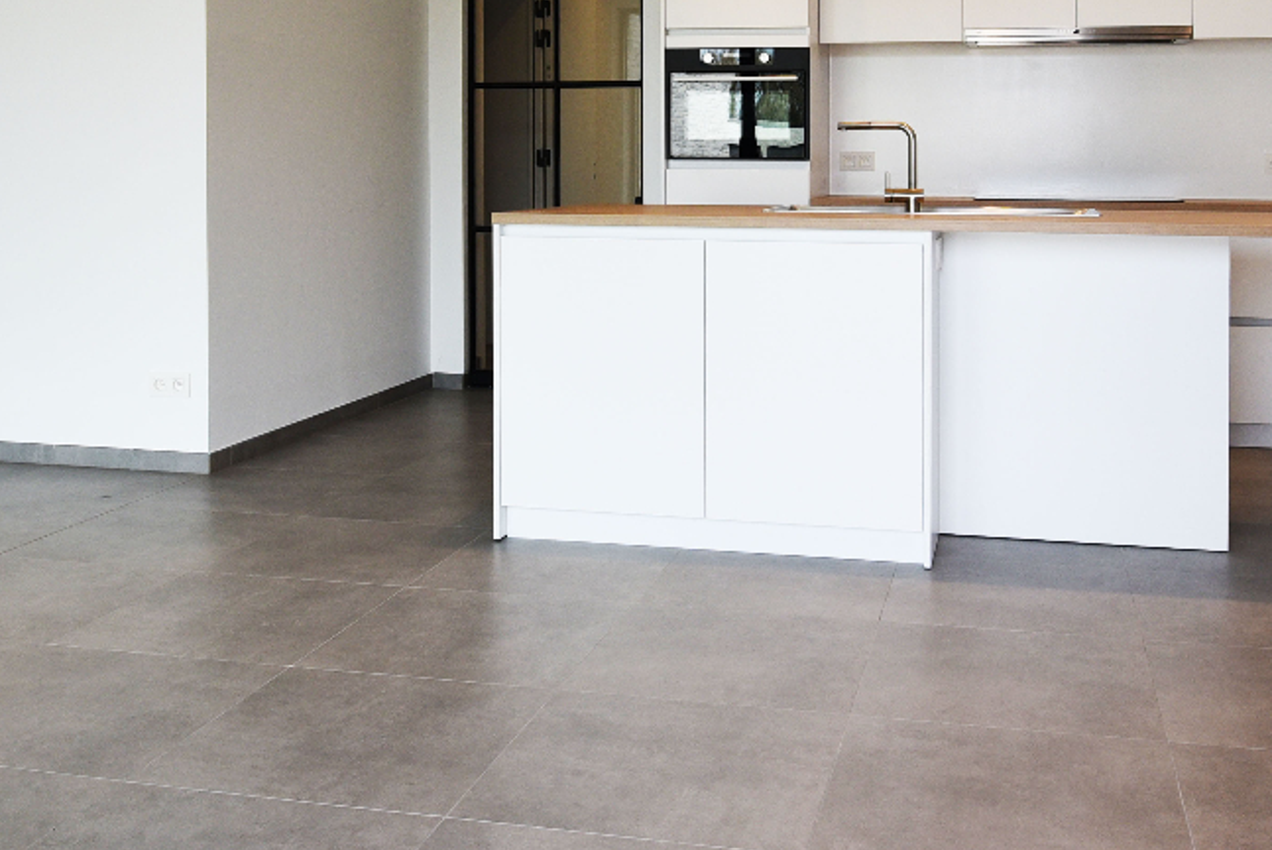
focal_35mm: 40
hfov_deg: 48.4
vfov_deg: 32.7
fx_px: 1414
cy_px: 195
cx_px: 699
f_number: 6.3
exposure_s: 1/160
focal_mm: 16
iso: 400
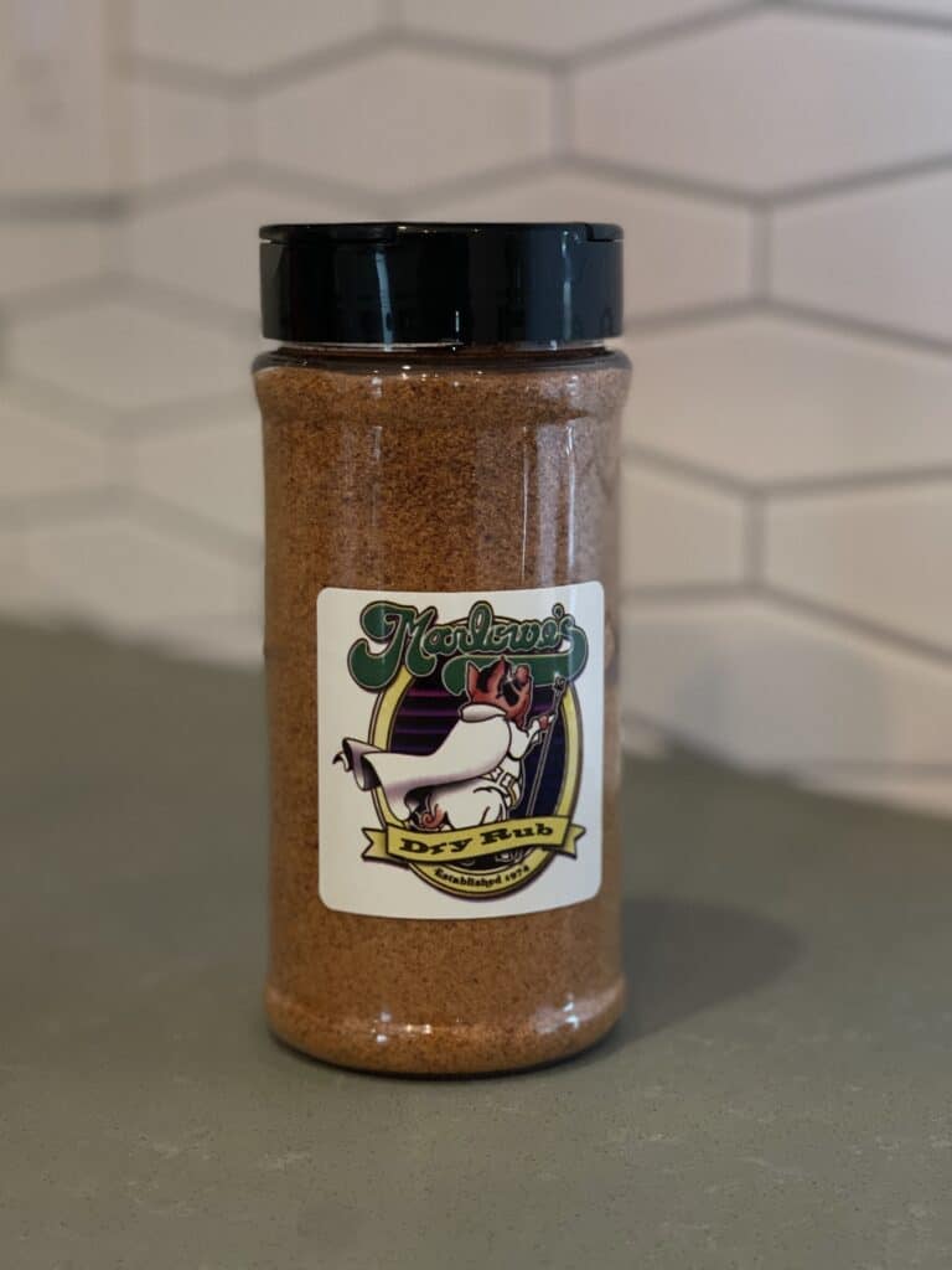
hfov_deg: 22.9
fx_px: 2347
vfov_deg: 30.3
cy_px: 635
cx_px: 476
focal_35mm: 64
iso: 500
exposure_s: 1/24
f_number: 2.2
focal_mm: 7.5
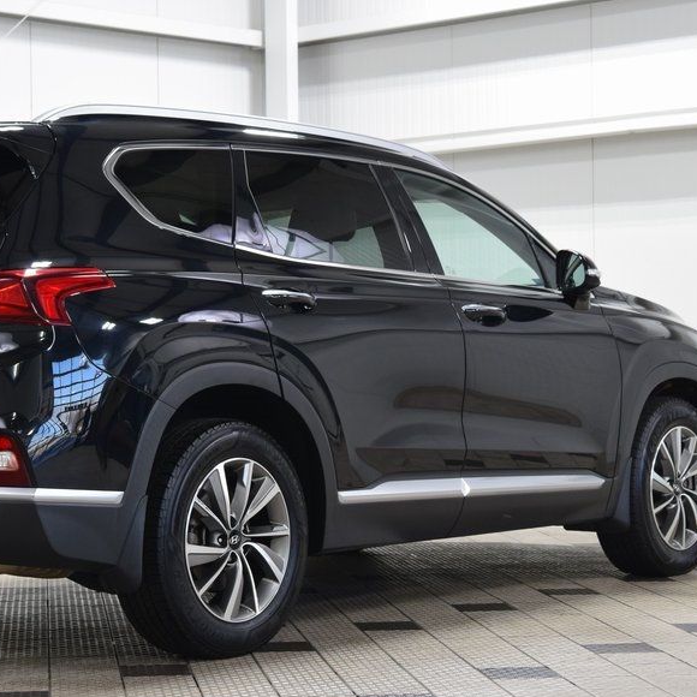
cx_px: 193
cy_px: 371
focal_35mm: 90
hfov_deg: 19.2
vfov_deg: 19.3
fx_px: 2050
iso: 640
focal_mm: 40
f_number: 6.3
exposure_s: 1/15
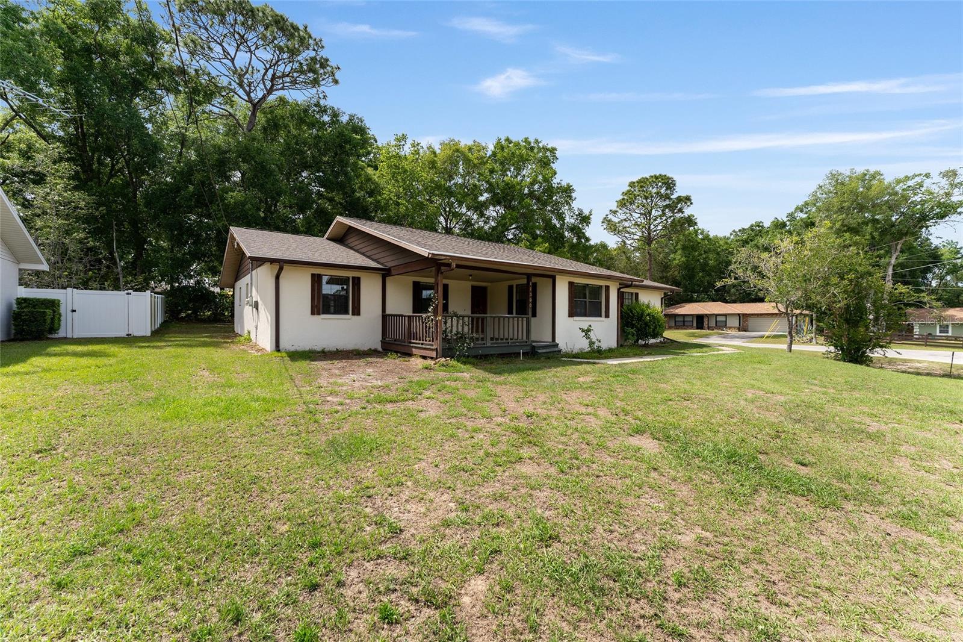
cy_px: 321
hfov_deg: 104.3
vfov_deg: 81.2
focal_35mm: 14
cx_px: 482
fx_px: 374
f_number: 7.1
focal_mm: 14
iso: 400
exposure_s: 1/800
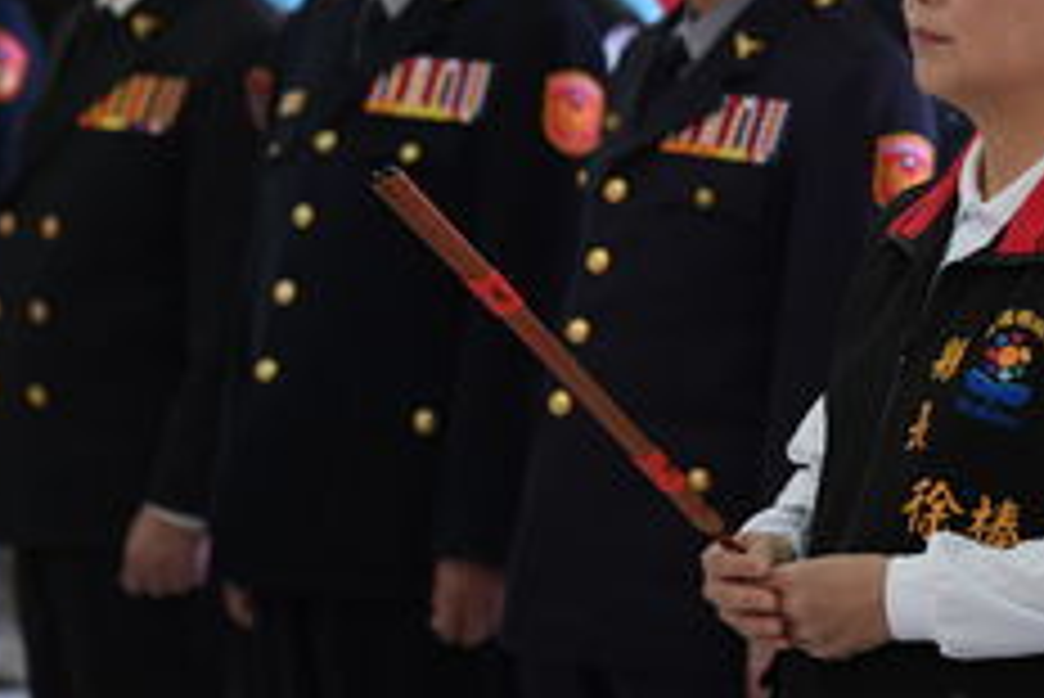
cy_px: 203
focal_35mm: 271
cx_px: 918
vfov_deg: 5.1
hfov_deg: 7.6
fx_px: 7864
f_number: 4
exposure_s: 1/80
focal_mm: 105
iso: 1000
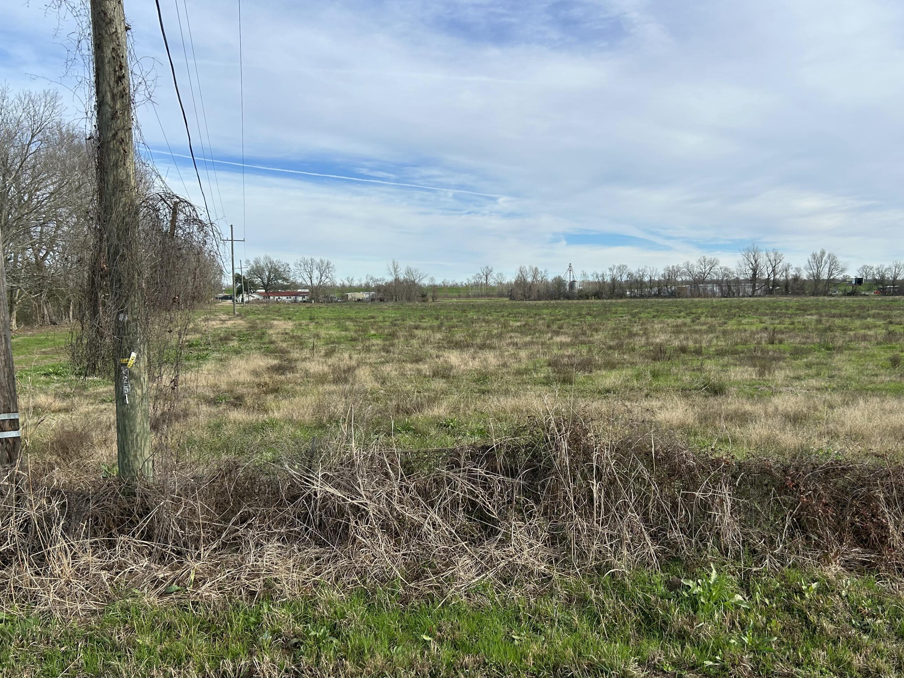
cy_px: 380
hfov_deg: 59.9
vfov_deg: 46.7
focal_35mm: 30
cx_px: 468
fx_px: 783
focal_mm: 5.7
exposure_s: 1/3356
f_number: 1.5
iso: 50
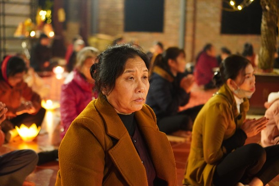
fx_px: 407
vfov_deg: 25.7
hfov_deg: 37.9
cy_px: 93
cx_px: 140
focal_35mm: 52
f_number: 1.8
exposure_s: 1/50
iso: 3200
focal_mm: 35
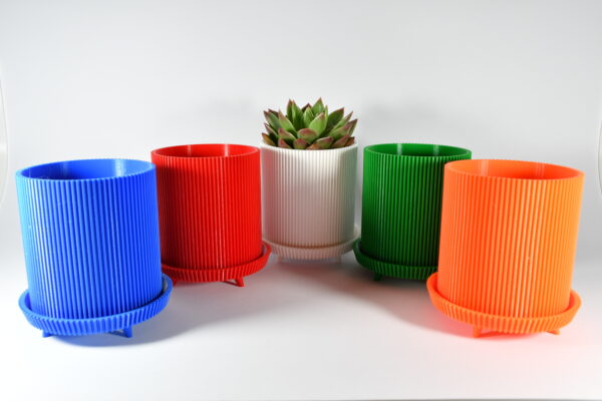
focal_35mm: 33
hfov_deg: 57.2
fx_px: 552
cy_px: 200
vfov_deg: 40.0
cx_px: 301
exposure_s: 1/60
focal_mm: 22
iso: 360
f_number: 8
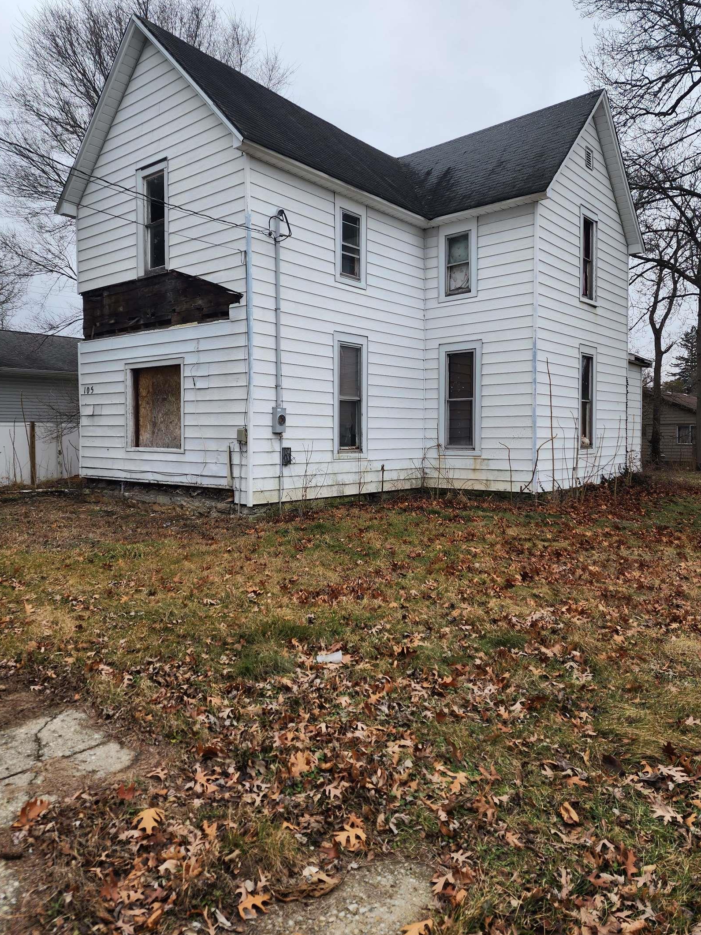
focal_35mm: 25
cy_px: 450
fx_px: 675
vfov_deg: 69.4
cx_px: 362
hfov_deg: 54.9
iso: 12
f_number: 1.8
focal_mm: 6.4
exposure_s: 1/191
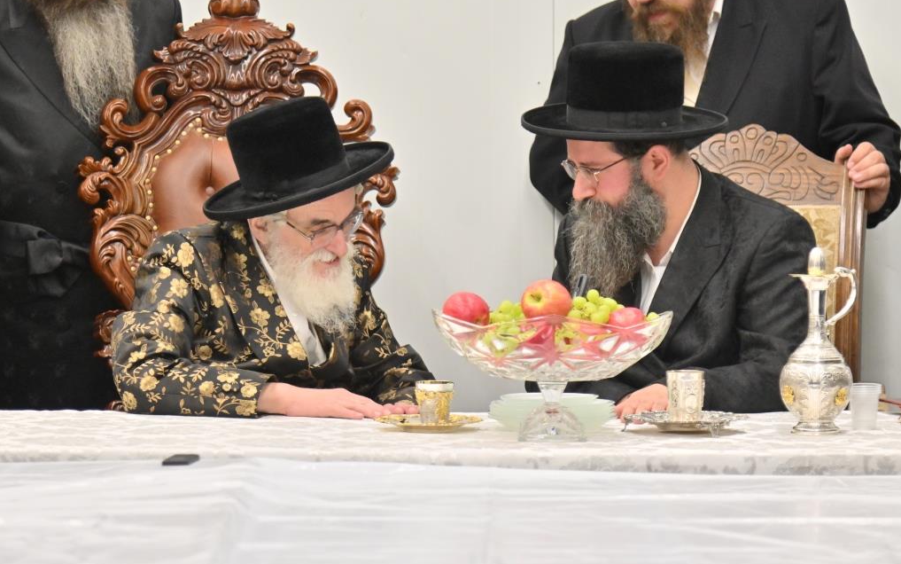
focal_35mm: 161
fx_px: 3954
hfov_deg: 13.0
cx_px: 453
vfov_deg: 8.2
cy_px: 291
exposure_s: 1/200
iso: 1600
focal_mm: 105
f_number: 4
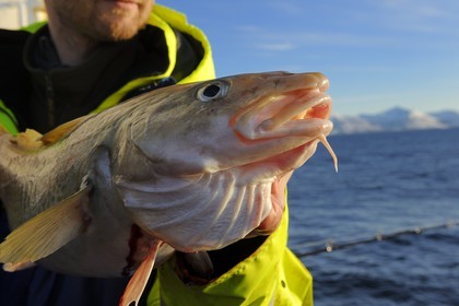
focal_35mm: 44
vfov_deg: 30.5
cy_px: 153
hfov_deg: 44.5
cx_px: 230
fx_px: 561
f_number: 10
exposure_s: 1/200
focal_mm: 44
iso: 200
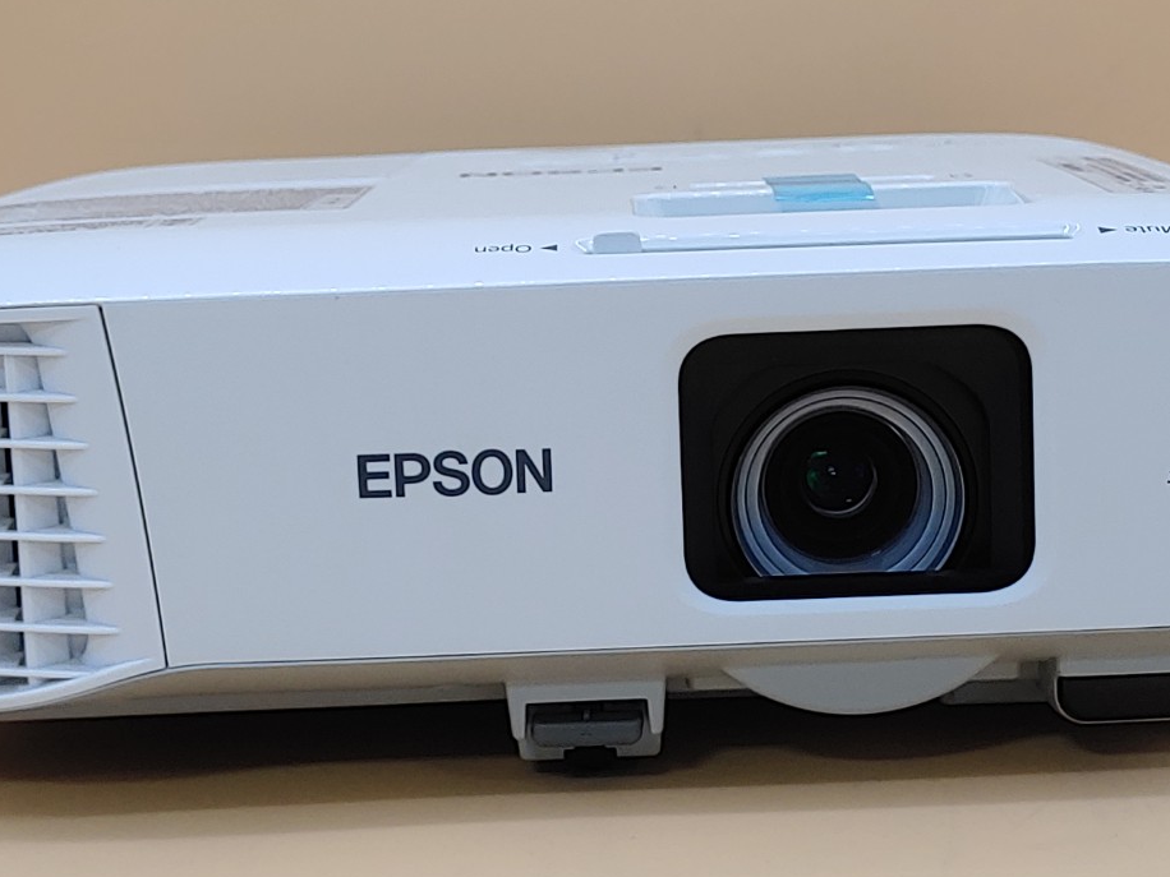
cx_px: 586
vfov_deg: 19.1
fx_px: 2603
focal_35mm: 77
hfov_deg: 25.3
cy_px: 439
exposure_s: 1/101
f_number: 1.8
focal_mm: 4.36
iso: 50
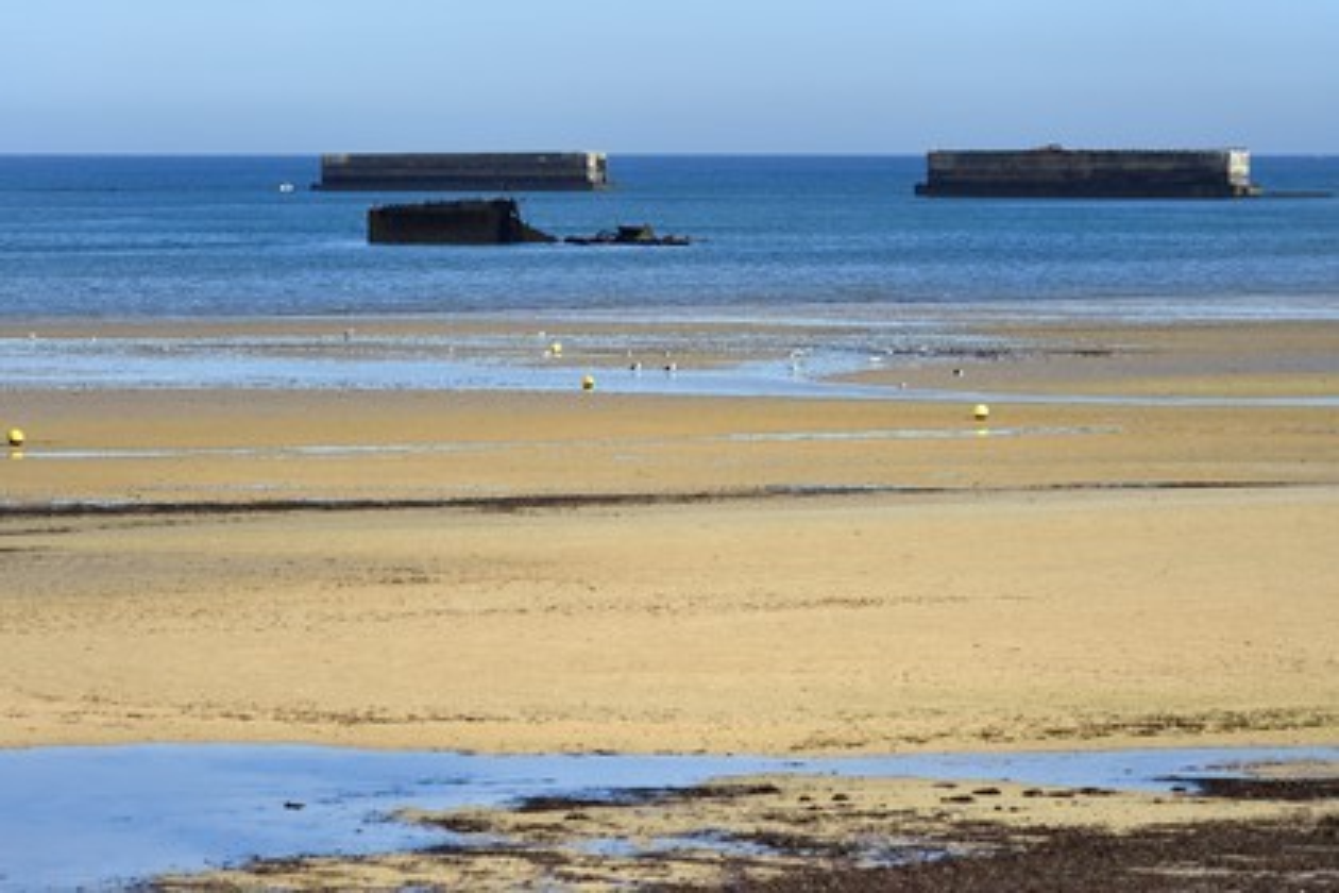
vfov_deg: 6.9
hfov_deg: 10.3
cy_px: 446
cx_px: 670
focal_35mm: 200
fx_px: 7438
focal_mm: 200
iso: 200
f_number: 5
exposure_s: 1/5000
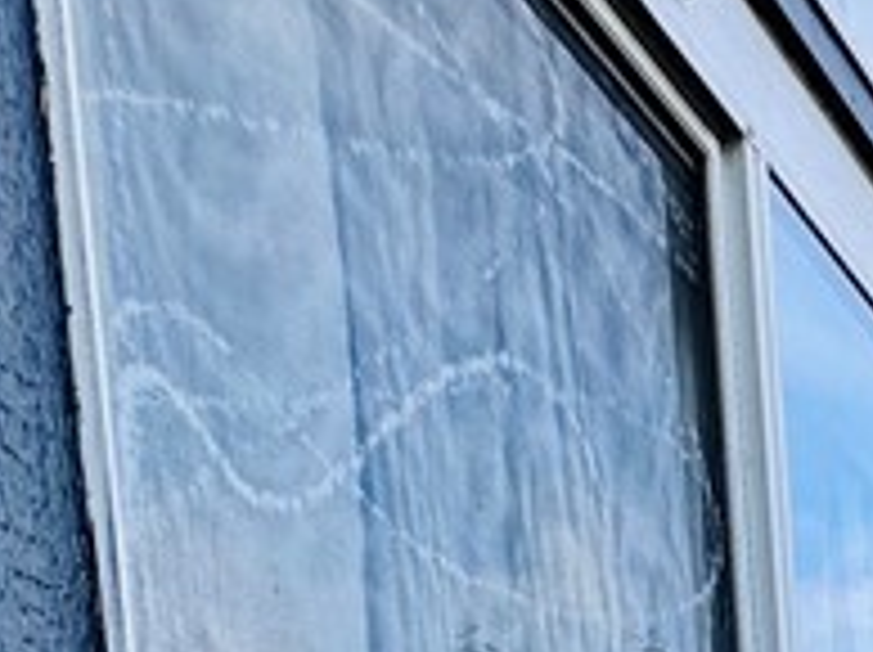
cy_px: 1673
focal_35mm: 74
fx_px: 1864
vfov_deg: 13.2
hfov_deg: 22.1
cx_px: 1287
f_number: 2.2
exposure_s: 1/189
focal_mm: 2.22
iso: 40
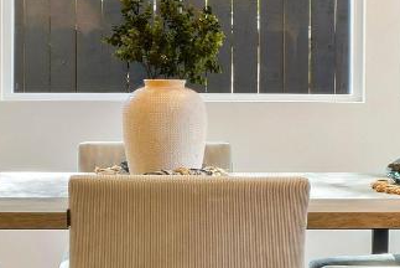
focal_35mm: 57
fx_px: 634
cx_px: 170
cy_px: 153
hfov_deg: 35.0
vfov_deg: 23.8
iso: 200
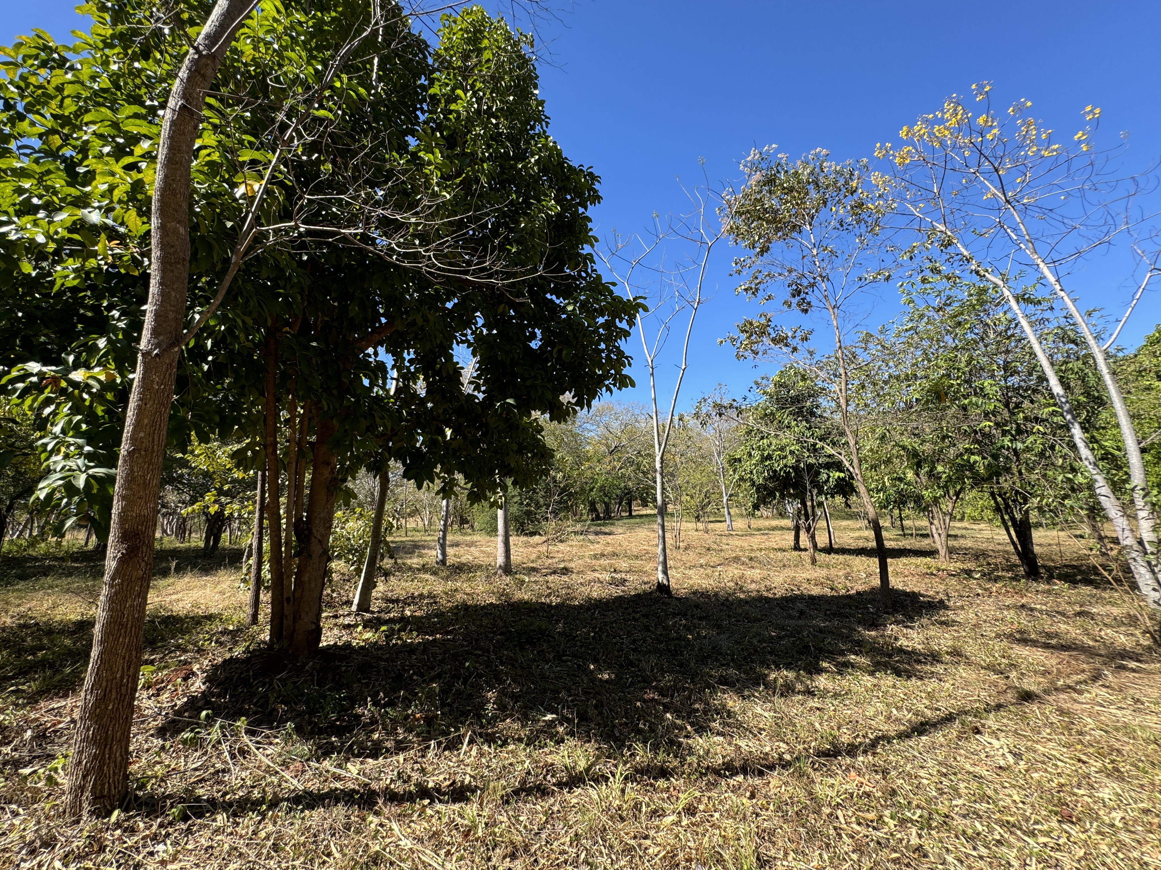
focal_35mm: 15
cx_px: 569
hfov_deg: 98.2
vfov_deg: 81.6
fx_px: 503
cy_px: 405
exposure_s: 1/727
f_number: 2.2
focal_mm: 2.22
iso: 40
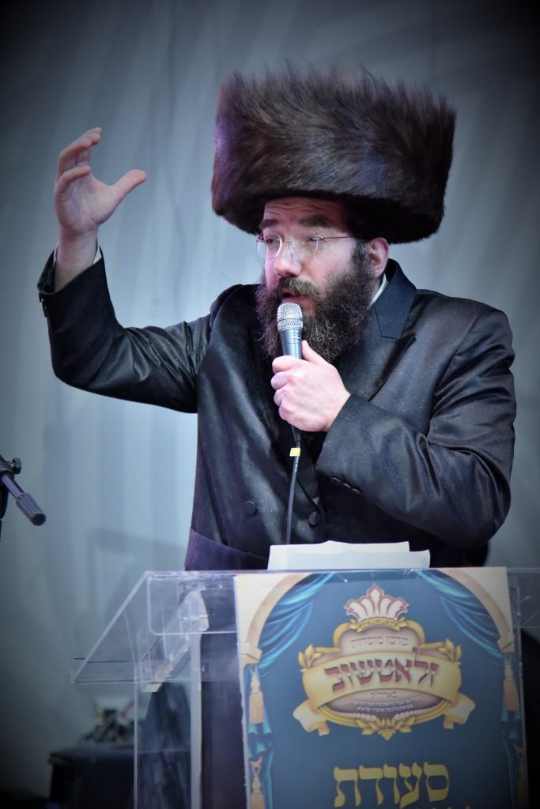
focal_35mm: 105
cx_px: 270
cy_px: 404
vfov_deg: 19.5
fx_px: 2362
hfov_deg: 13.0
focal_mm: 105
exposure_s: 1/160
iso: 2000
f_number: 4
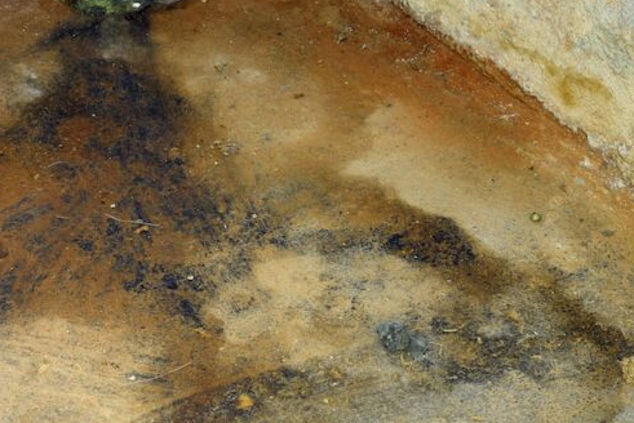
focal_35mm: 125
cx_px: 380
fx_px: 2203
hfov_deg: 16.4
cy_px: 92
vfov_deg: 11.0
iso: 100
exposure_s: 2
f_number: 13
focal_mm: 40
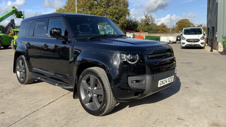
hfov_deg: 61.0
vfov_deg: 36.5
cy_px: 49
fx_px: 192
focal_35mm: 32
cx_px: 112
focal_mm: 3
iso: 16
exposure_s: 1/1786
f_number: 1.8
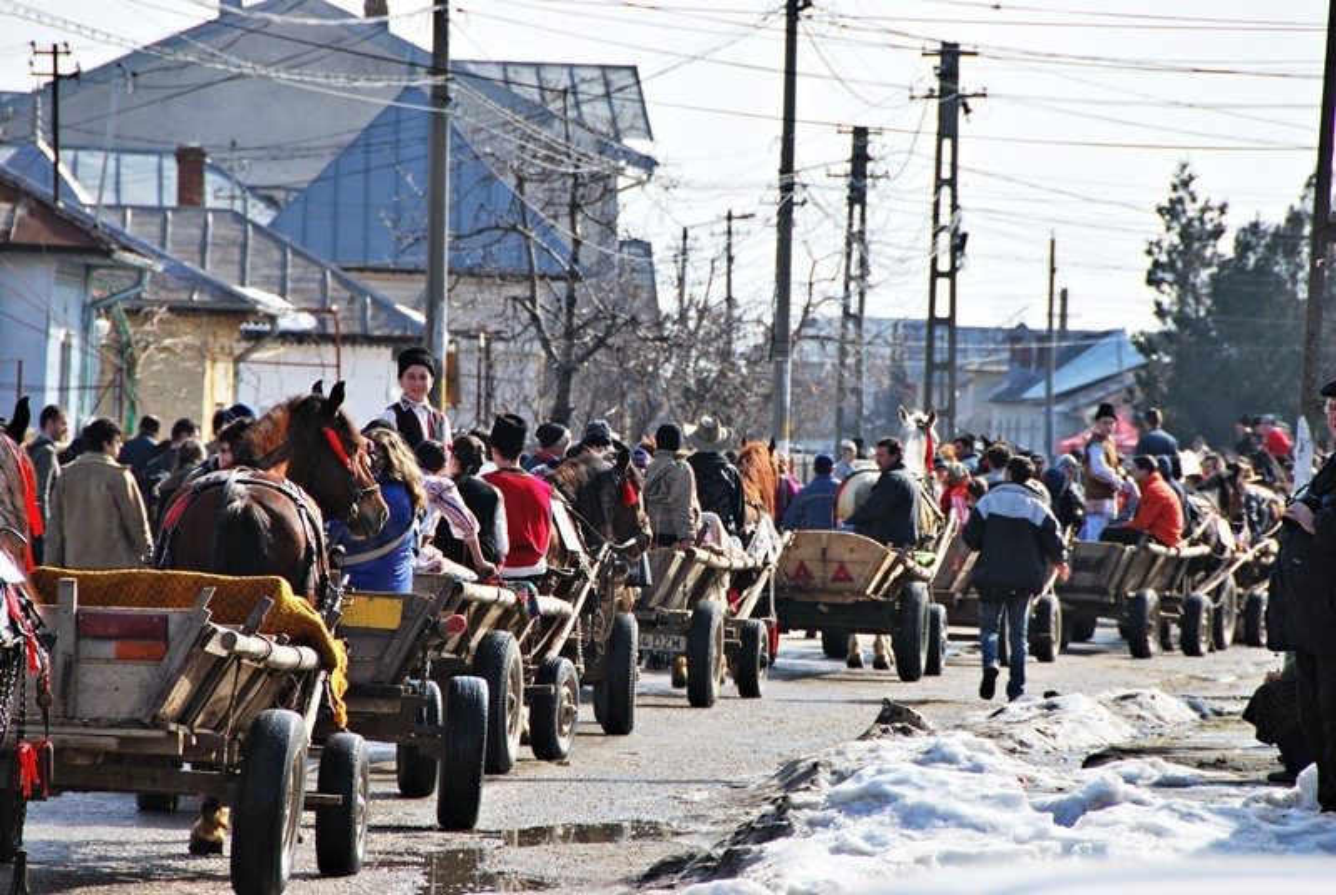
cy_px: 448
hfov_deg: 8.1
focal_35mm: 255
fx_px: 9477
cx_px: 668
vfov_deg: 5.4
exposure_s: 1/640
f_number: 7.1
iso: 200
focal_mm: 170
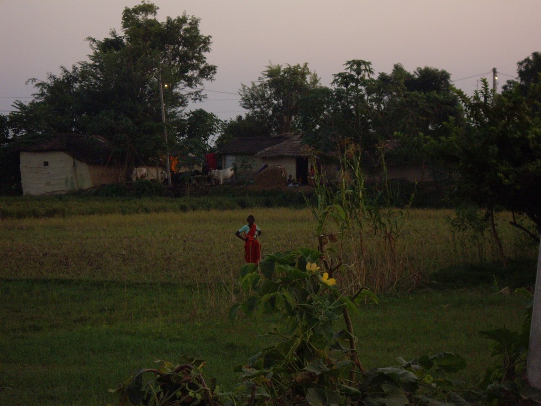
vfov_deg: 13.0
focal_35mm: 114
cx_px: 270
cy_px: 203
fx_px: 1782
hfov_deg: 17.3
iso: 200
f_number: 5.2
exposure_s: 1/125
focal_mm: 18.6
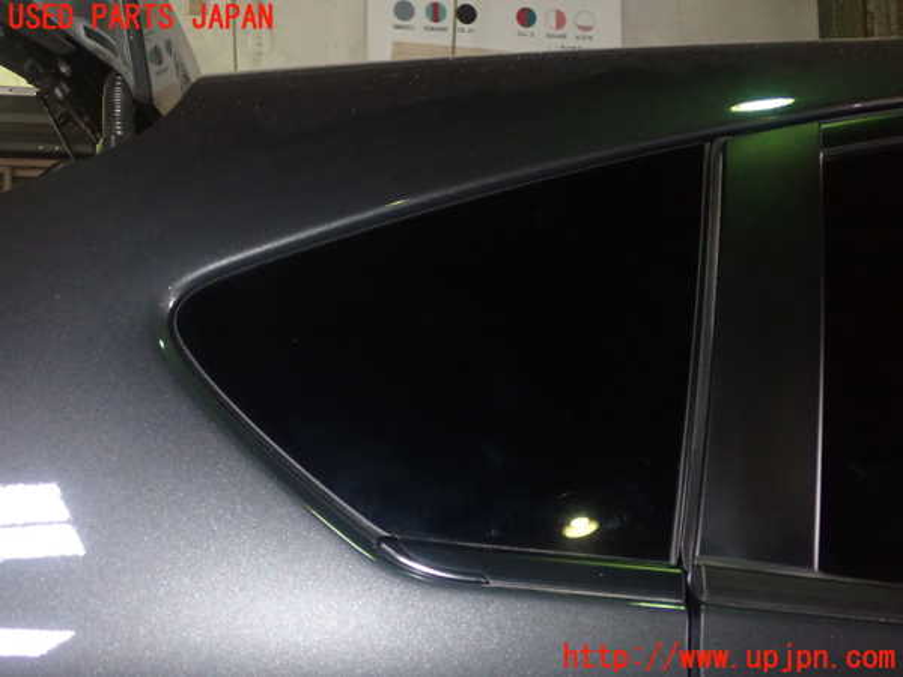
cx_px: 452
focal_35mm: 36
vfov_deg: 39.7
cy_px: 338
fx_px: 939
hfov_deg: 51.4
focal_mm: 6.37
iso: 800
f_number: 7.1
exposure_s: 1/40
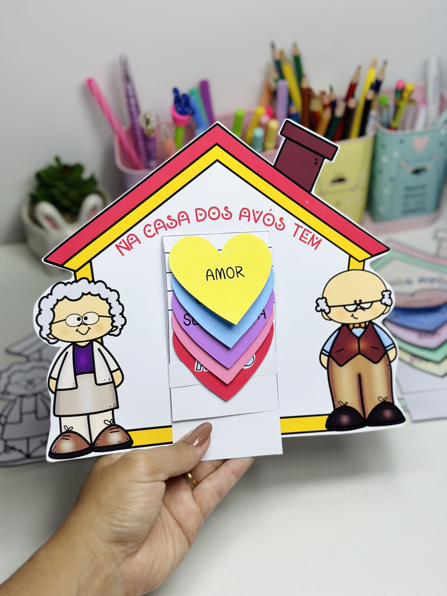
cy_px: 298
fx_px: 826
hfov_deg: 30.3
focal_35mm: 48
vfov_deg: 39.7
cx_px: 224
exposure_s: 1/1751
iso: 80
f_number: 1.78
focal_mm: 6.86
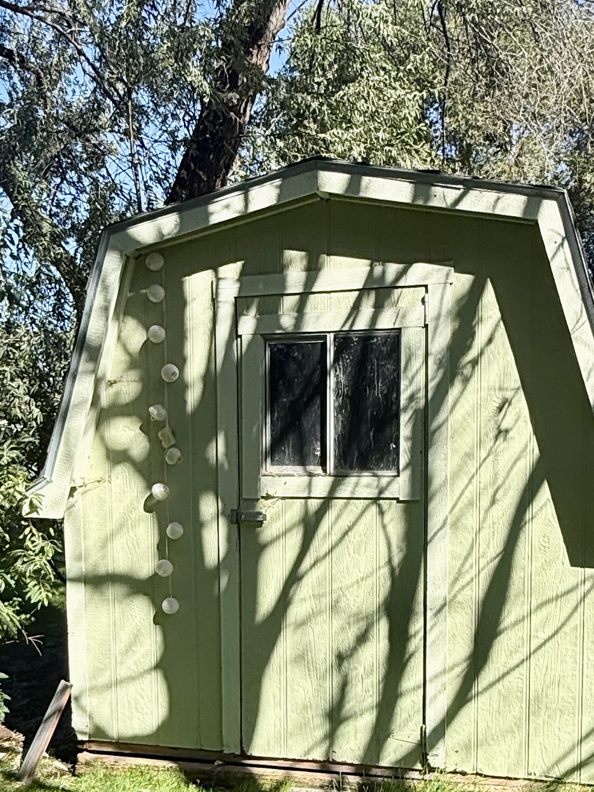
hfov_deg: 33.6
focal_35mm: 43
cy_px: 557
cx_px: 274
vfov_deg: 42.9
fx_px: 984
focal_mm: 2.22
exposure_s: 1/942
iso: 50
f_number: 2.2
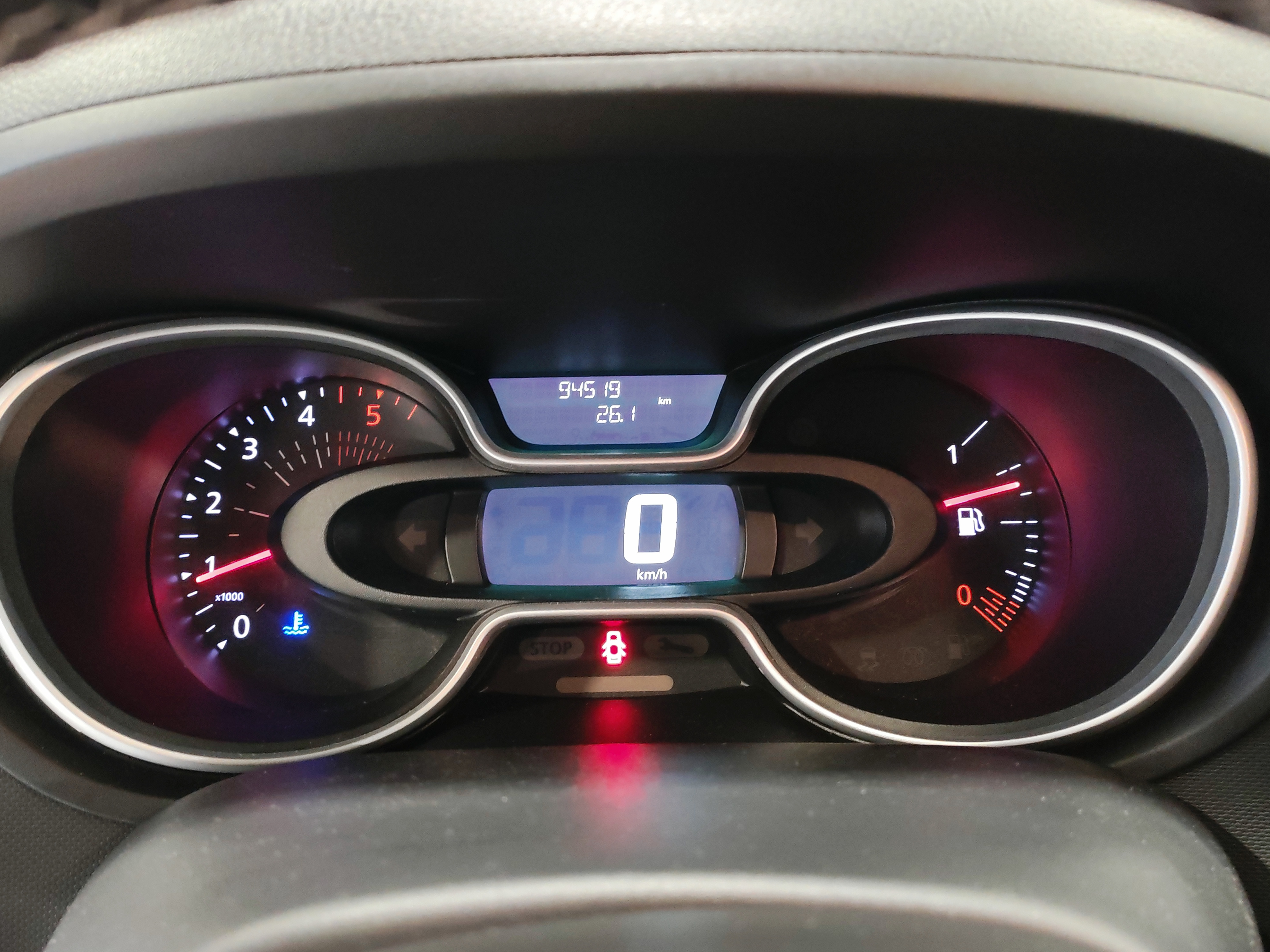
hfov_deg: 52.6
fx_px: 1284
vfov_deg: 40.7
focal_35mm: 35
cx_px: 618
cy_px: 473
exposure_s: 1/33
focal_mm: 6.12
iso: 1600
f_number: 1.9
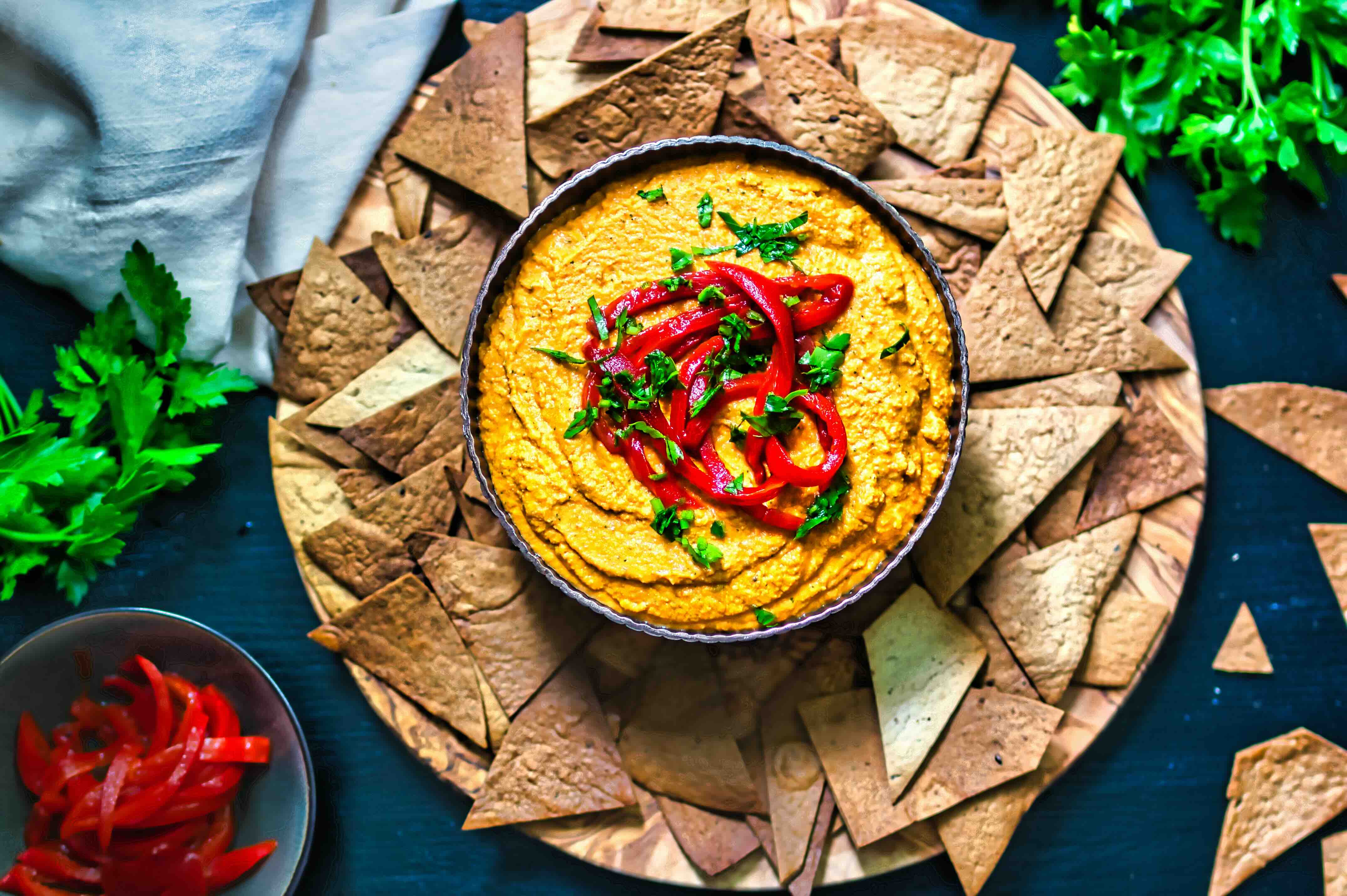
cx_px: 674
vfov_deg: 19.4
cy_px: 448
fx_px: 2617
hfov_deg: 28.9
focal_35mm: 70
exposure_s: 1/80
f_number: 1.8
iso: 450
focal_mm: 35
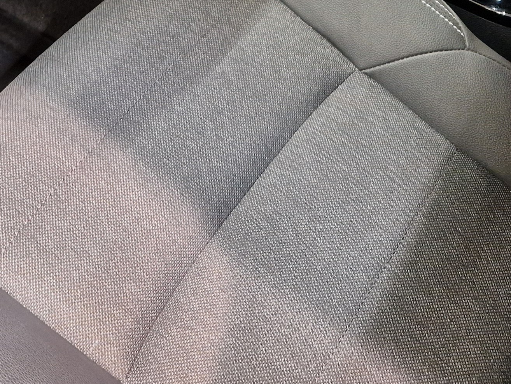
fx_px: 1034
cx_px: 218
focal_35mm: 70
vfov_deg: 18.6
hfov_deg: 27.7
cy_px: -194
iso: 250
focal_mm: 5.4
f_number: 1.8
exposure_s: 1/40
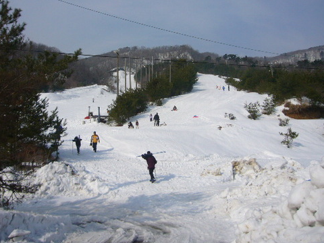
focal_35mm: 35
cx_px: 146
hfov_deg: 52.5
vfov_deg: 40.5
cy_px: 99
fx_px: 328
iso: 80
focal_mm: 4.6
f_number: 5.6
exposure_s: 1/640
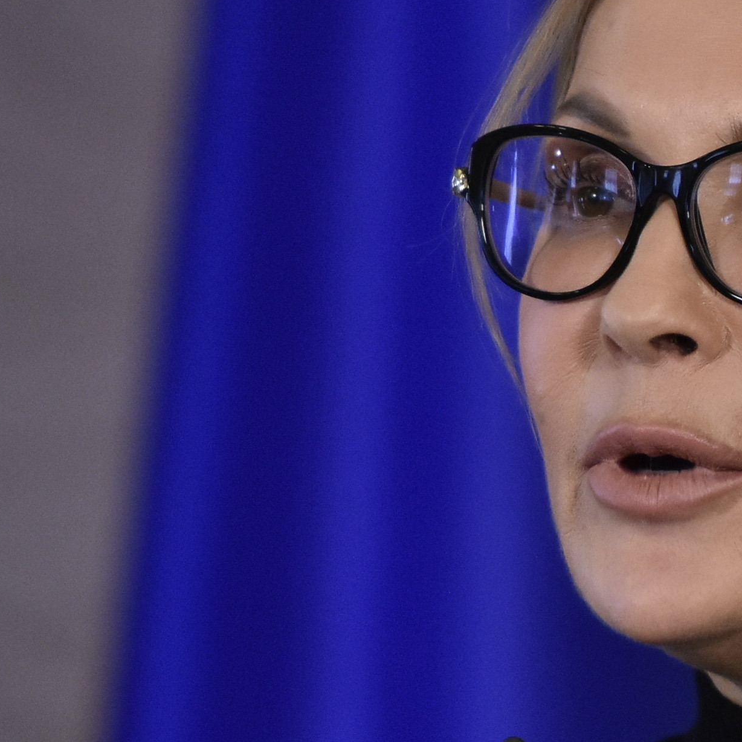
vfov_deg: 1.9
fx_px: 22651
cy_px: 503
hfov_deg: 1.9
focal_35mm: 934
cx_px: 799
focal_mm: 200
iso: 1250
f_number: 2.8
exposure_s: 1/250
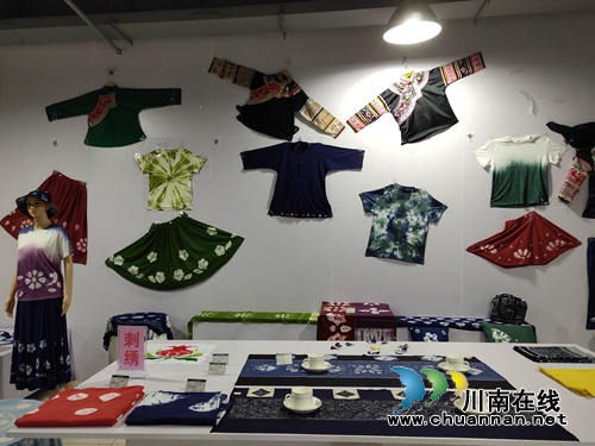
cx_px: 298
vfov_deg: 48.2
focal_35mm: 29
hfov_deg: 61.7
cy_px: 223
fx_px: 498
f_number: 1.8
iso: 429
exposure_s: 1/50
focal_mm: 4.27
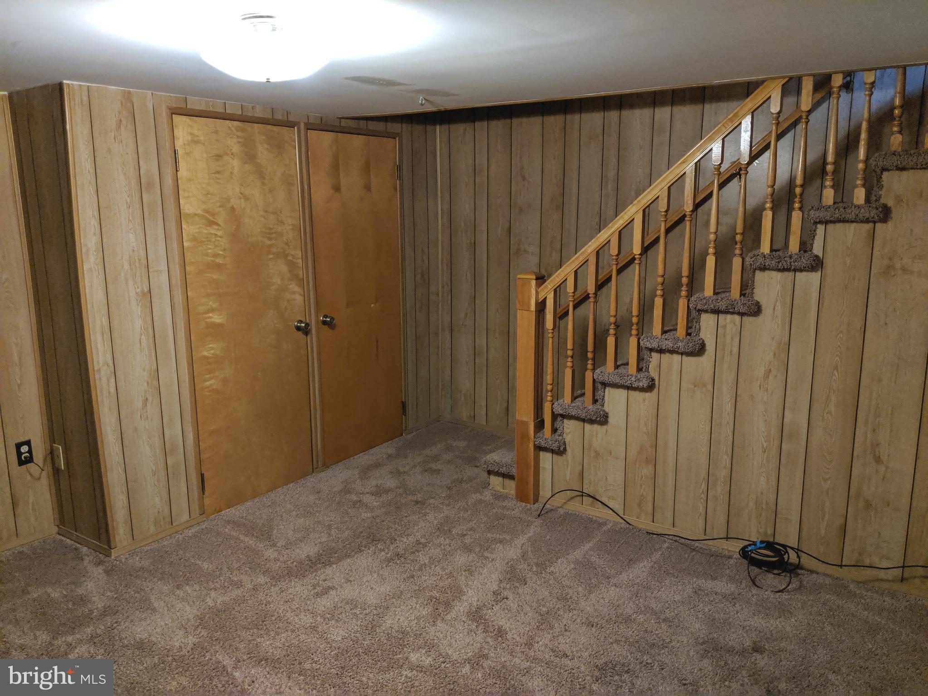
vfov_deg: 51.4
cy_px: 348
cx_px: 464
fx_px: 724
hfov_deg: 65.3
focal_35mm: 27
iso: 447
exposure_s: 1/120
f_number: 1.8
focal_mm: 4.44
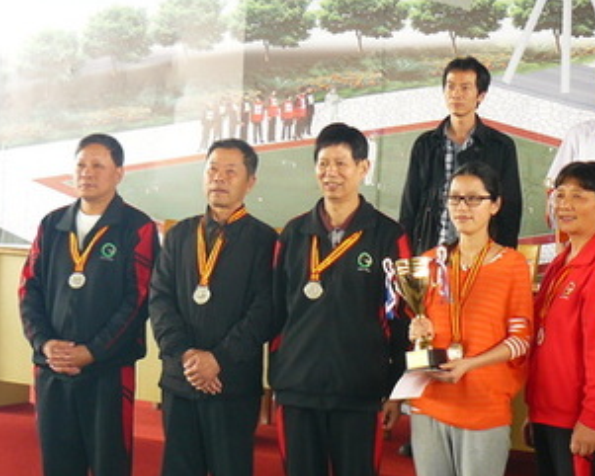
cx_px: 482
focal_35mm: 74
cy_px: 182
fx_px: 1304
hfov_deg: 25.2
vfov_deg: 20.7
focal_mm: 6.3
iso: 100
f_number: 2.8
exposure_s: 1/10
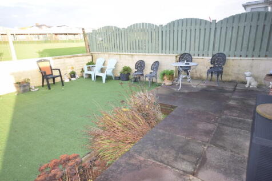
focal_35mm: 22
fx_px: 170
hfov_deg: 77.3
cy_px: 90
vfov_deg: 56.1
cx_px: 136
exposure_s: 1/125
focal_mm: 15
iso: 280
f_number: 5.6
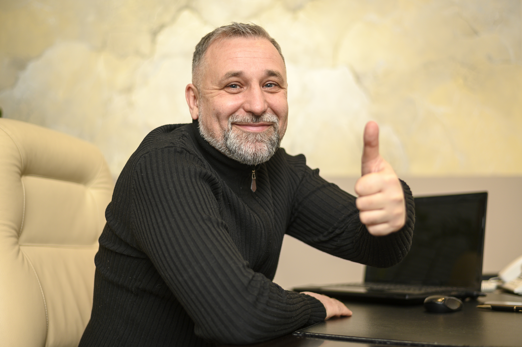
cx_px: 261
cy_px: 174
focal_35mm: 50
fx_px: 725
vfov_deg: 27.0
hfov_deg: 39.6
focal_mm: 50
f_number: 2
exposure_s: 1/160
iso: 100
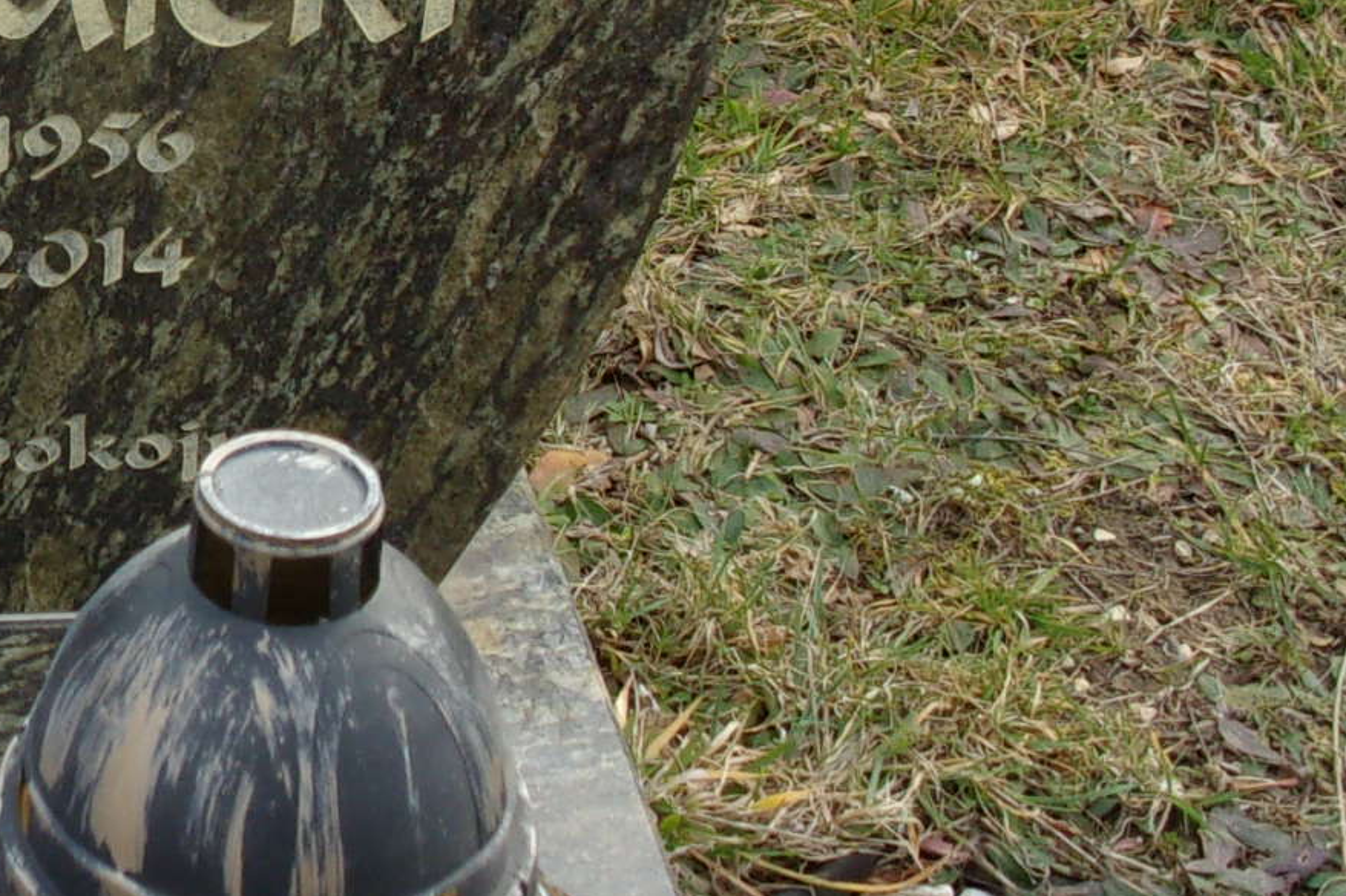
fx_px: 3215
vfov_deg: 15.8
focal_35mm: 86
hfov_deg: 22.4
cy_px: 250
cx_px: -123
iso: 80
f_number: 3.9
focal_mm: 5.1
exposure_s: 1/250
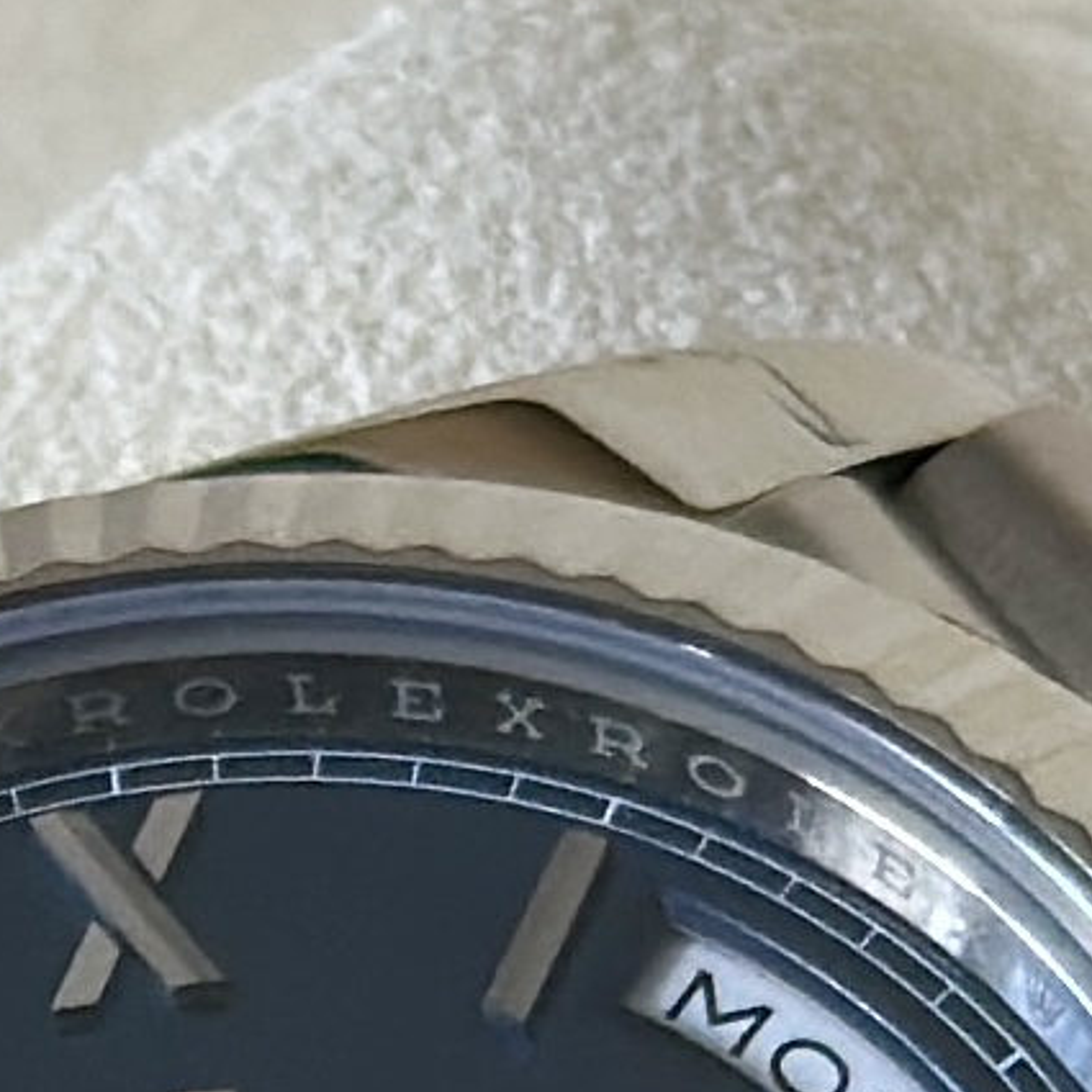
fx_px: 10886
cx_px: 247
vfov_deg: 5.7
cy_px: 1904
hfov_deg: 5.7
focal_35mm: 305
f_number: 1.78
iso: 125
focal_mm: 6.86
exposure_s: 1/69
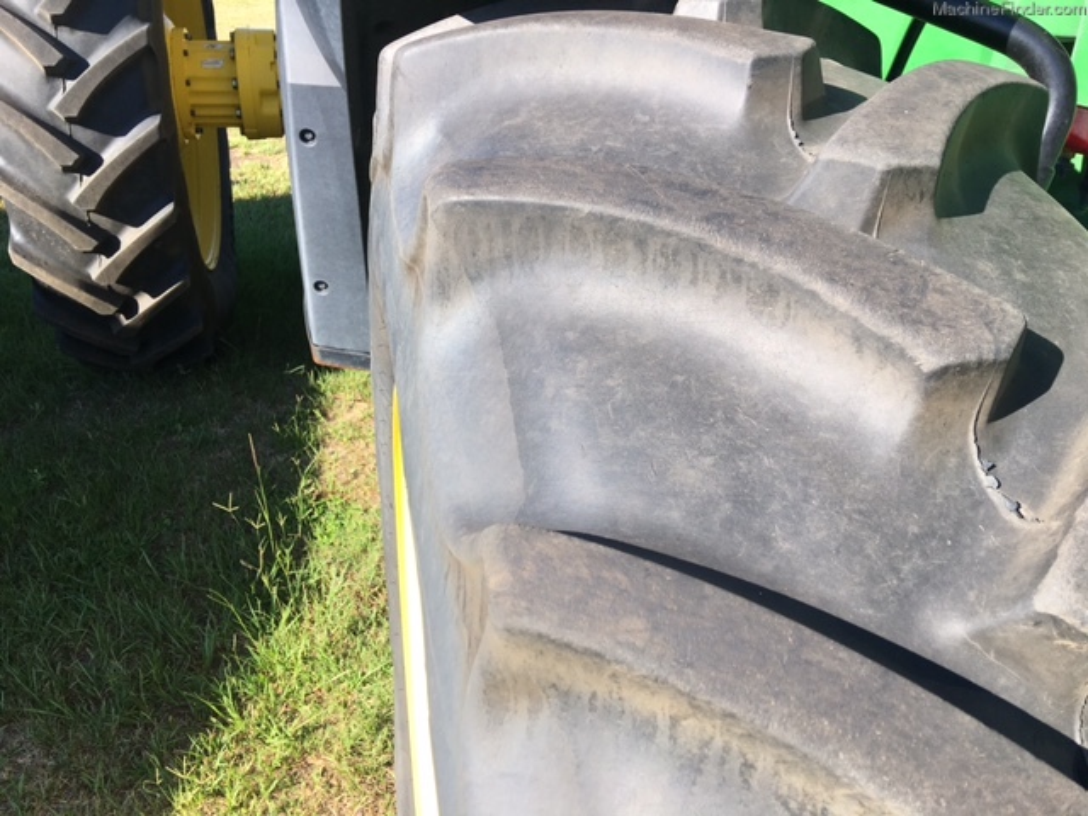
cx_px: 544
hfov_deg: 61.7
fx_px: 911
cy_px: 408
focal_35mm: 29
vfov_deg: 48.2
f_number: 2.2
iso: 25
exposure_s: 1/463
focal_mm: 4.15
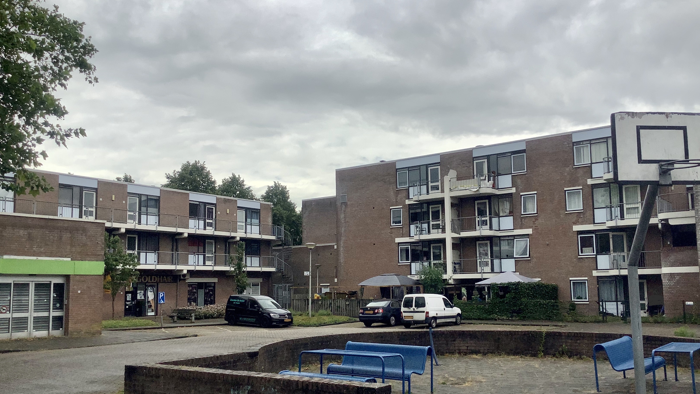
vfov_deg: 34.6
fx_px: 631
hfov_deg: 58.0
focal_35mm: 34
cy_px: 219
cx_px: 349
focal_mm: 3.3
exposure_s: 1/1508
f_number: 2.4
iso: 25
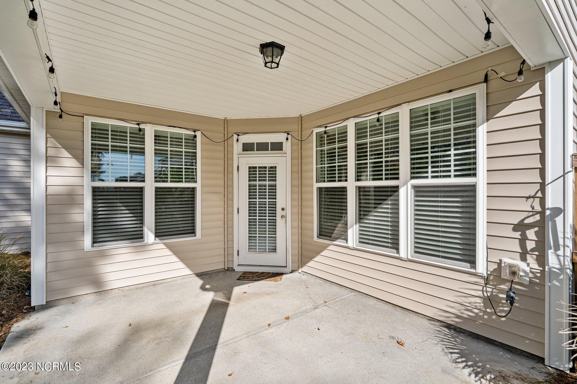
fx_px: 256
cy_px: 192
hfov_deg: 96.7
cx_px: 288
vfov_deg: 73.7
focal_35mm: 16
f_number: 4
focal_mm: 16
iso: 250
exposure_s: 1/2000
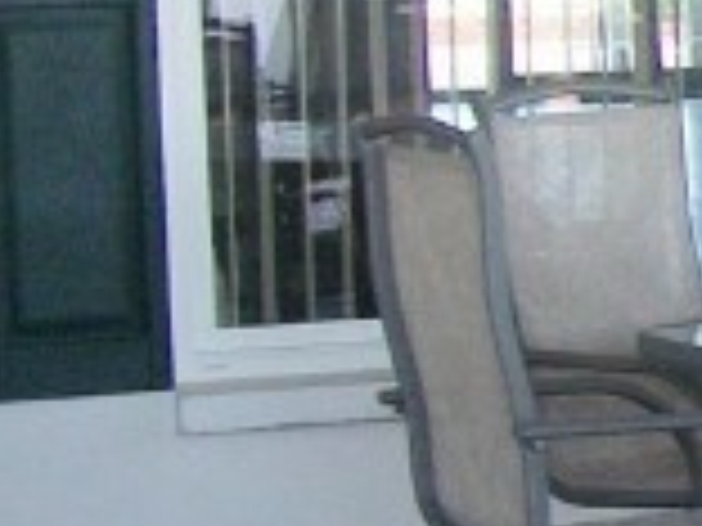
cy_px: 180
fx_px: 4259
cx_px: 2156
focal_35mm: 210
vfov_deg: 7.1
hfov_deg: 8.0
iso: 80
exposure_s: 1/125
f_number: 2.9
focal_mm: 5.7
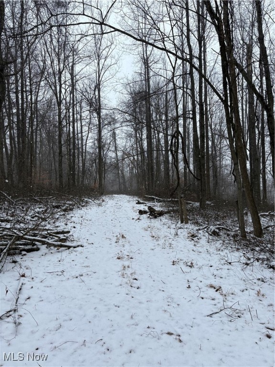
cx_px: 138
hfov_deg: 53.1
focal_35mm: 26
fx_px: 275
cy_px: 184
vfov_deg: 67.3
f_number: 1.6
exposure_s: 1/654
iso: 50
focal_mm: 5.96
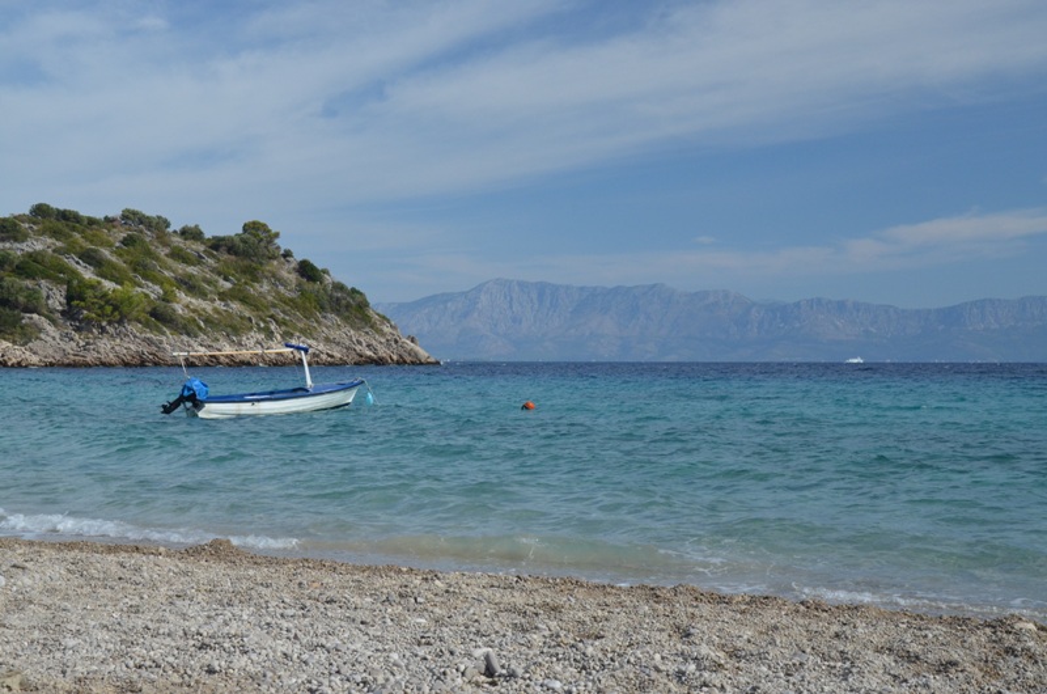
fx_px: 1480
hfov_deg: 39.0
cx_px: 524
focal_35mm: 51
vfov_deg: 26.4
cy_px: 347
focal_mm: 34
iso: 800
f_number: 11
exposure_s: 1/500
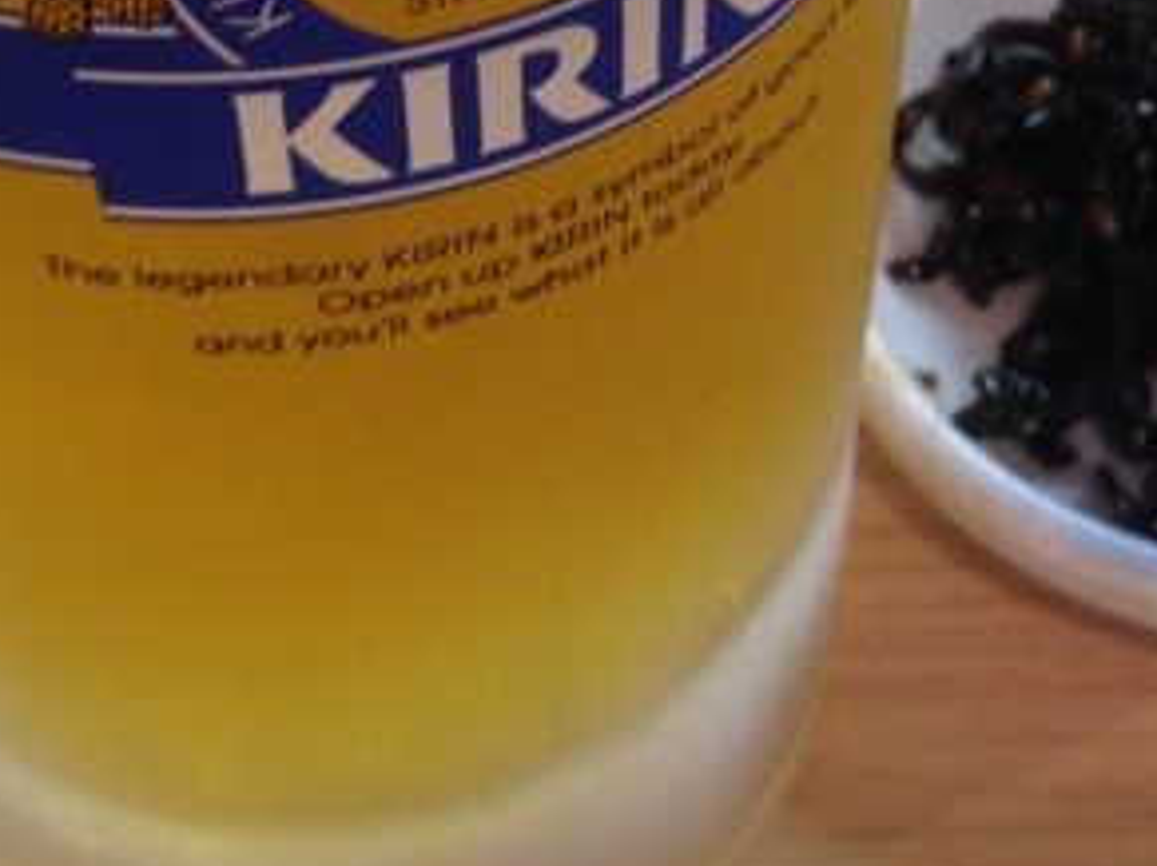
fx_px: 3876
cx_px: 859
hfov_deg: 16.9
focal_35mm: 116
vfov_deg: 12.3
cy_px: -318
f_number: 2.4
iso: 80
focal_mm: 4.12
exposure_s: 1/20
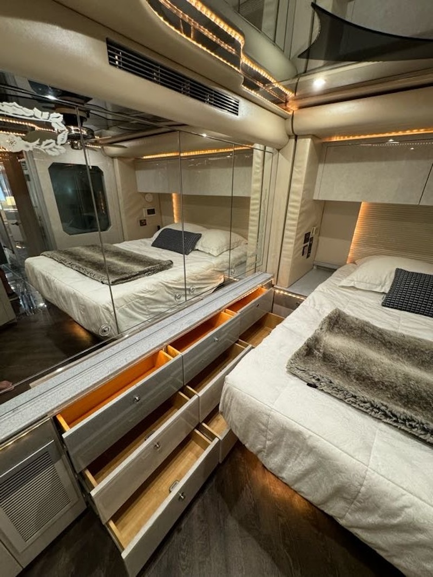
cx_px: 216
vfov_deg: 102.1
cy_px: 288
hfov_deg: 85.7
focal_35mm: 14
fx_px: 234
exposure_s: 1/41
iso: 400
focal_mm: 2.22
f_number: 2.2
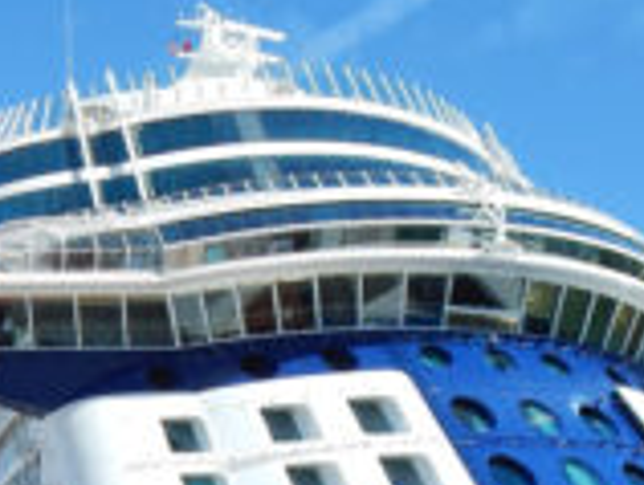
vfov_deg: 14.8
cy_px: 693
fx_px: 1751
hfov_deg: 20.8
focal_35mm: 94
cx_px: 371
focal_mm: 5.6
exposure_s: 1/500
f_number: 6.5
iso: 125
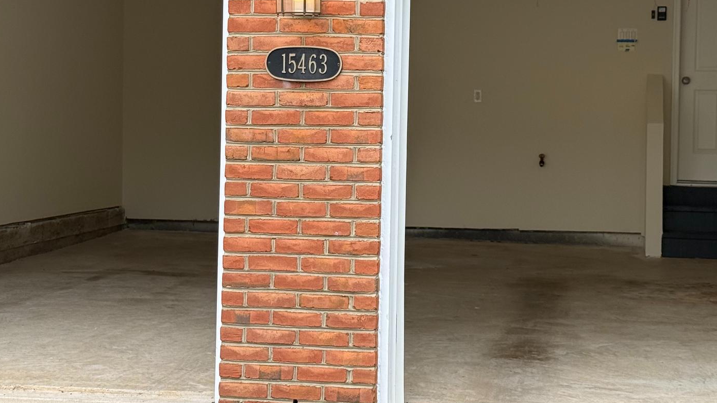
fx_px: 1464
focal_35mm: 77
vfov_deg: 15.6
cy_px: 136
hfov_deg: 27.5
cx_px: 357
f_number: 1.78
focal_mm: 6.76
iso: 64
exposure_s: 1/422
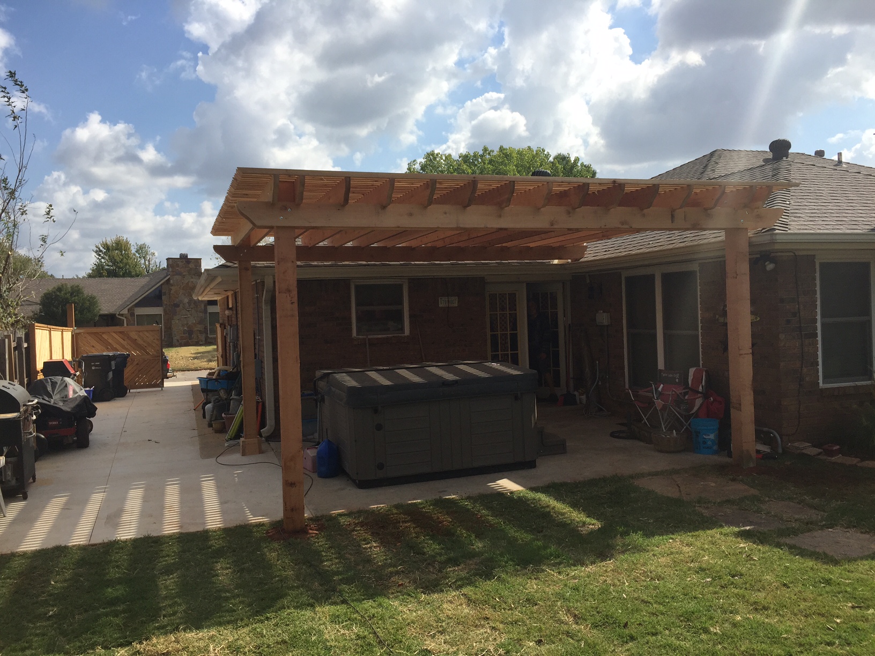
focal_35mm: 29
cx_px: 438
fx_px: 733
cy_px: 328
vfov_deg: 48.2
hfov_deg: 61.7
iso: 32
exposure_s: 1/2475
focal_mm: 4.15
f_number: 2.2
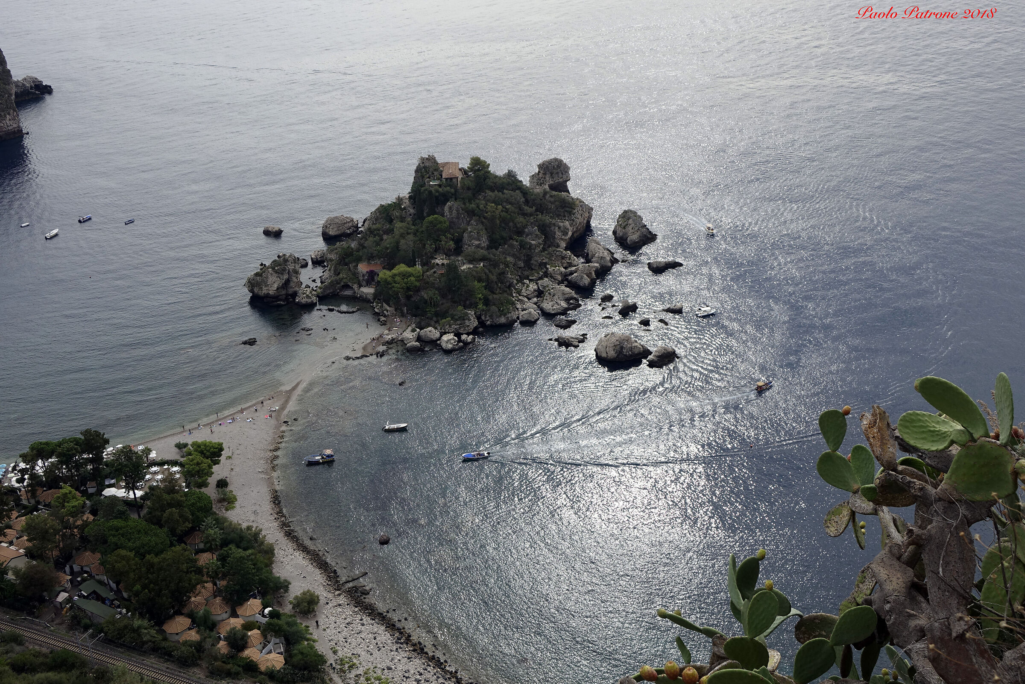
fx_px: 1167
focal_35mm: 41
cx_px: 512
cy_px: 342
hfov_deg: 47.4
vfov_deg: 32.6
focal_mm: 15.13
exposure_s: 1/400
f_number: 4
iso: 100
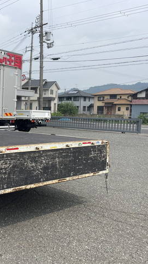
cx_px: -19
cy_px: 132
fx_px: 265
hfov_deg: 28.1
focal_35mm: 38
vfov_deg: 52.8
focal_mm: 4.2
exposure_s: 1/3861
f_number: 1.6
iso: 32
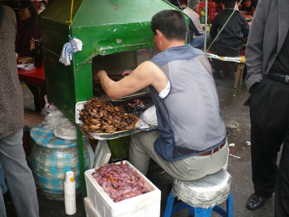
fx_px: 309
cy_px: 108
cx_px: 144
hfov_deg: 50.1
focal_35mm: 37
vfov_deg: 38.7
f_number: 2.8
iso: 100
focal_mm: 6.1
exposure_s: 1/160
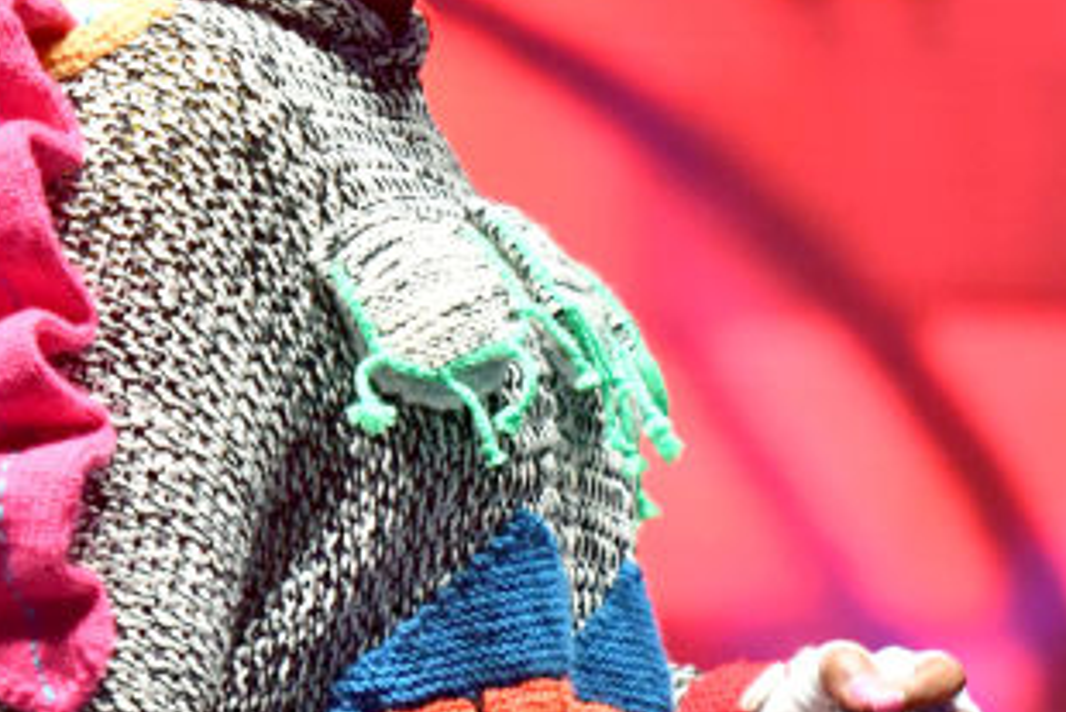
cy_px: 298
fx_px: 16145
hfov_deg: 3.8
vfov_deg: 2.5
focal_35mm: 545
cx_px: 502
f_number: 3.5
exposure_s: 1/500
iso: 5000
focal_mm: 165
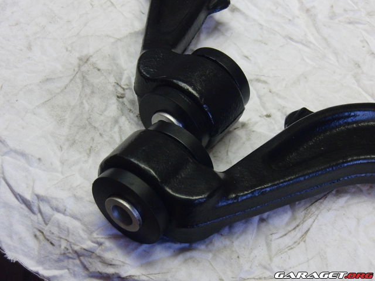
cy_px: 140
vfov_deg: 22.3
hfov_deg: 29.4
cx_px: 188
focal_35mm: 66
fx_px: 715
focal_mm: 11.6
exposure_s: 1/60
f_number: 4.4
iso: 640
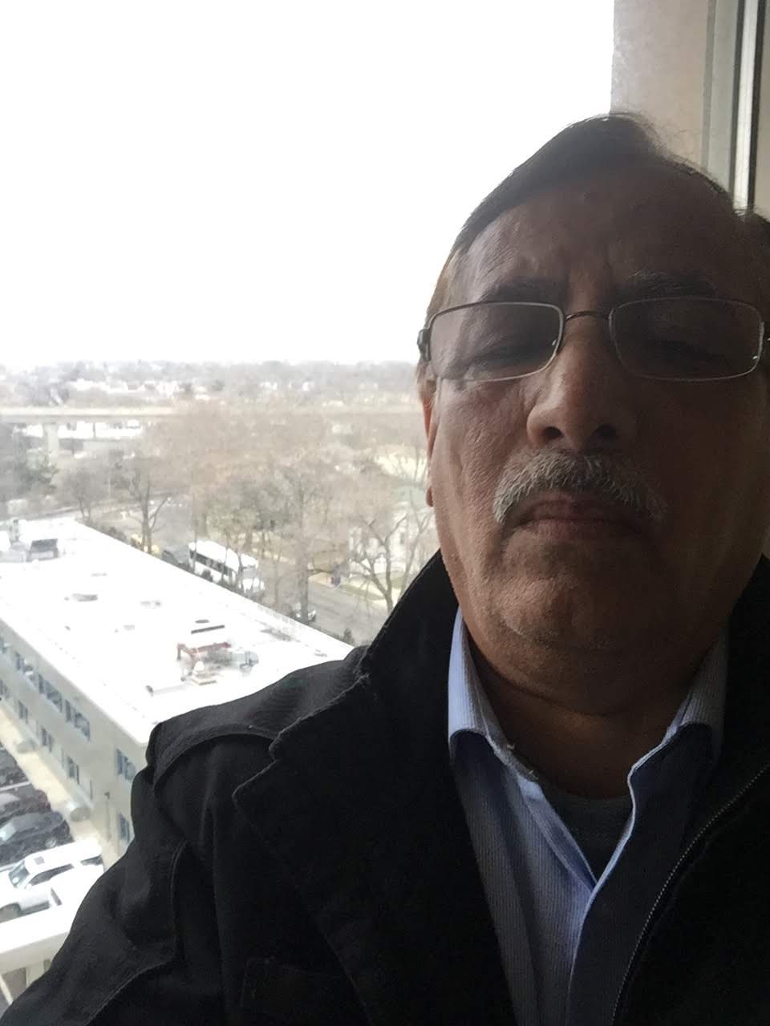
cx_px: 385
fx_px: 919
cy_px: 513
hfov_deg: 45.4
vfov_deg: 58.4
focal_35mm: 31
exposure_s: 1/30
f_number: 2.2
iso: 40
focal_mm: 2.65
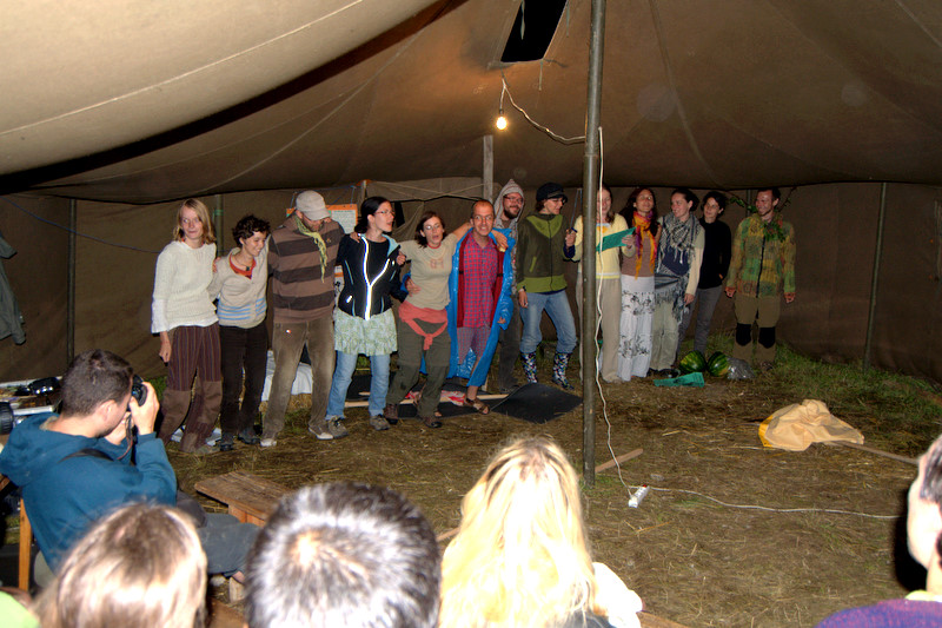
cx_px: 471
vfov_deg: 43.6
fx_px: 785
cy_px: 314
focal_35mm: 30
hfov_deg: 61.9
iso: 280
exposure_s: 1/60
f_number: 3.5
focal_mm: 20
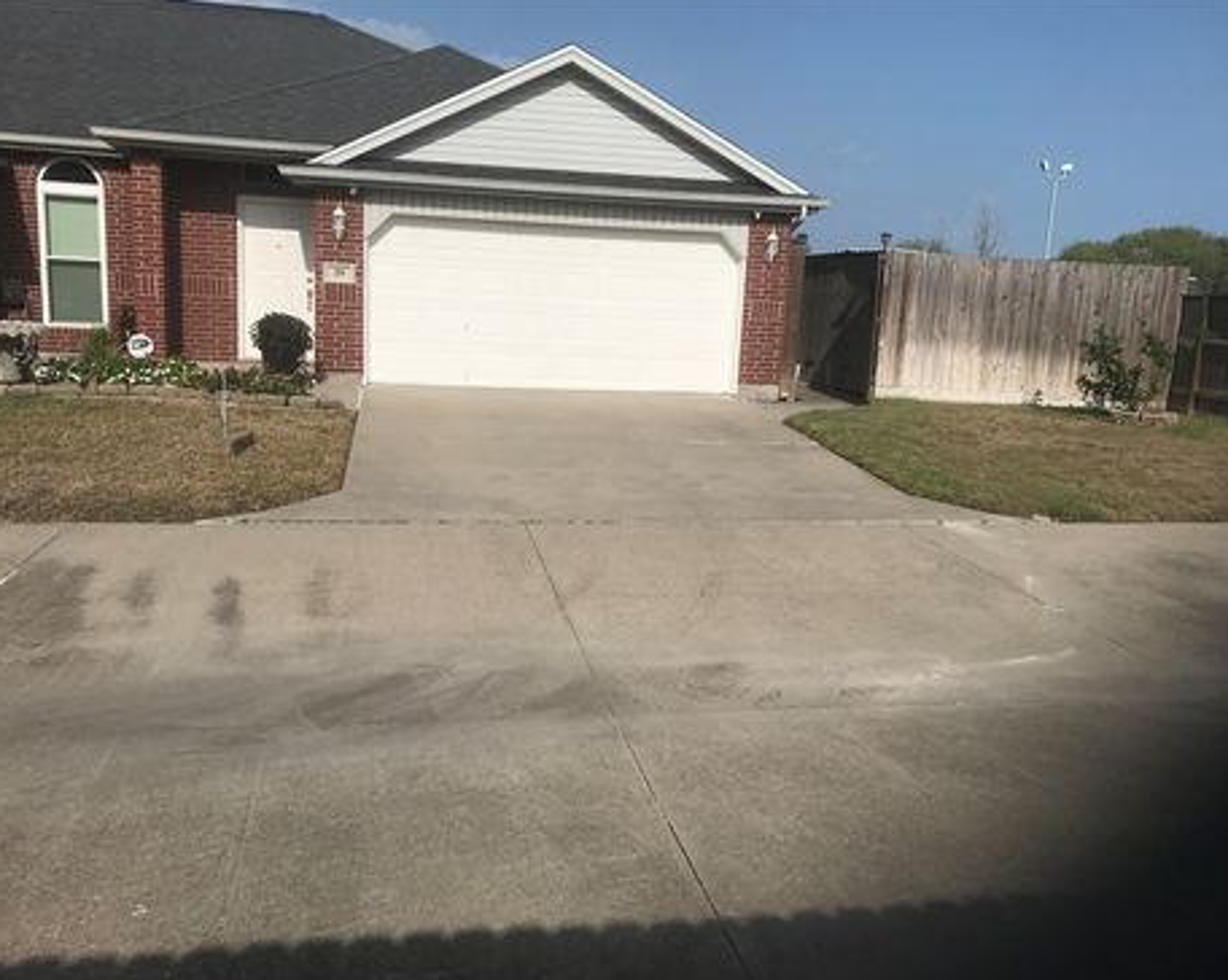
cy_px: 499
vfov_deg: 48.4
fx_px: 1089
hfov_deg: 58.8
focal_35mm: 30
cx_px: 617
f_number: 1.8
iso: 20
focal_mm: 3.99
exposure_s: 1/5650
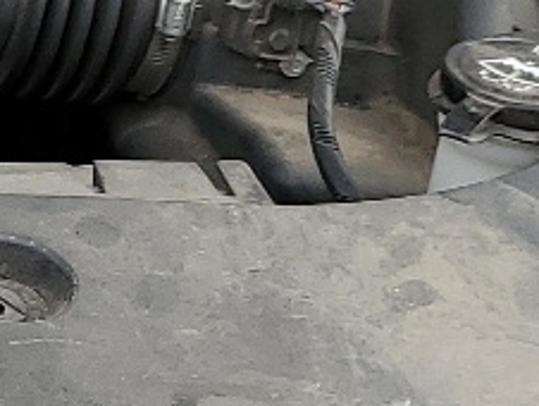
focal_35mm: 184
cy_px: 208
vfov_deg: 8.1
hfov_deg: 9.8
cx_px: -620
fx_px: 2868
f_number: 1.5
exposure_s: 1/667
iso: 50
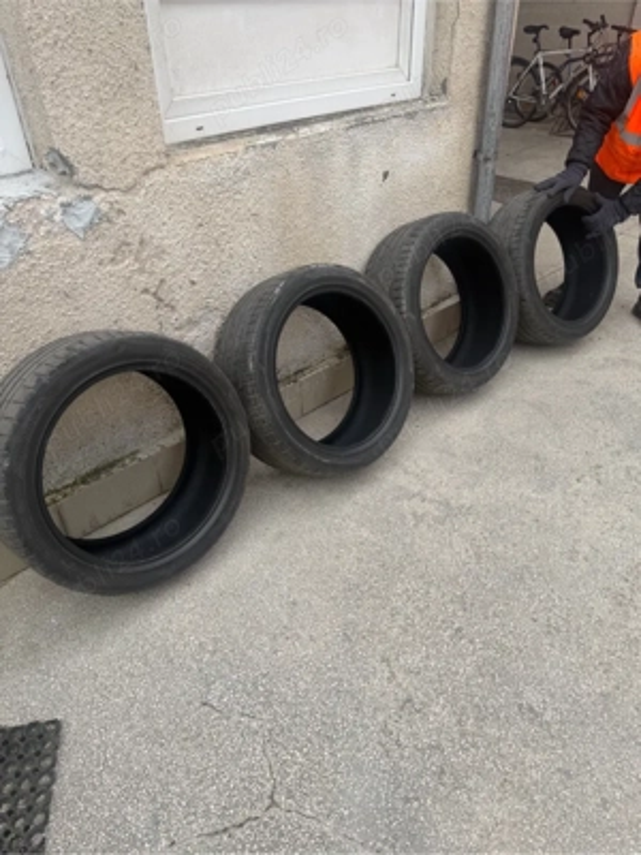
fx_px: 593
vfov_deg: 71.6
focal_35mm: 24
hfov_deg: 56.8
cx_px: 320
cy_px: 428
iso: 80
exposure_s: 1/1091
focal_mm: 6.76
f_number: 1.78
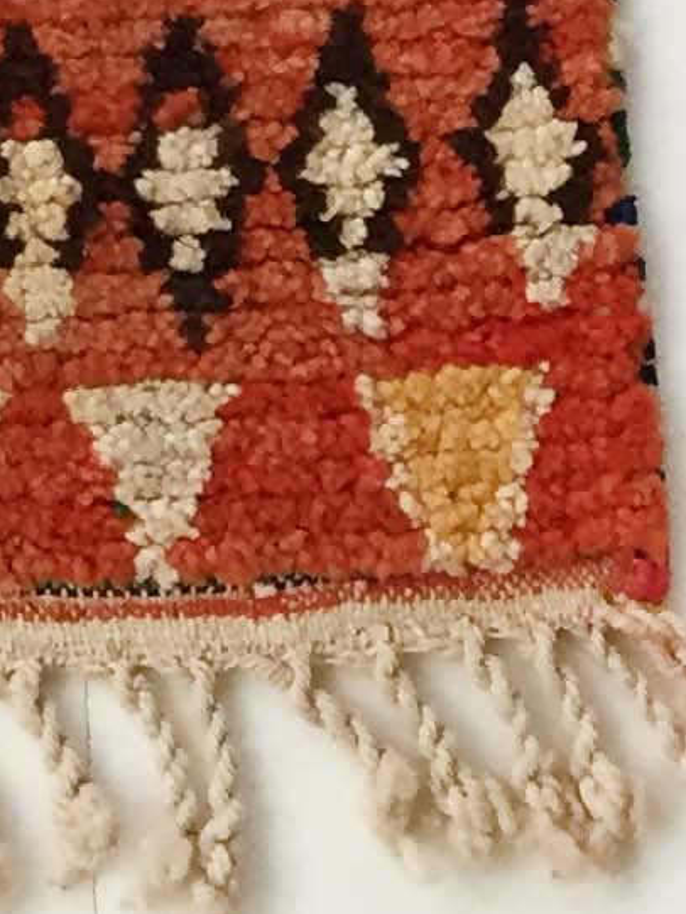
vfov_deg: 9.4
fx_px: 4622
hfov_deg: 7.7
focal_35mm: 175
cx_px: -1151
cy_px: -1657
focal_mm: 4.15
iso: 125
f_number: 2.2
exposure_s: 1/33
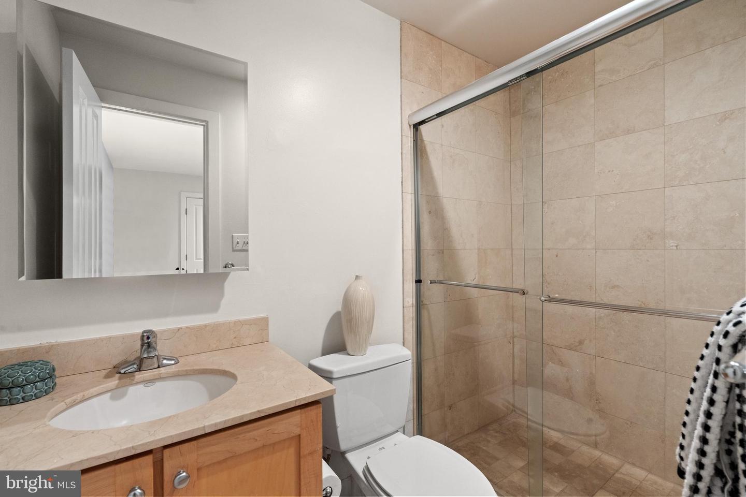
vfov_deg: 73.7
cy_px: 248
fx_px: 332
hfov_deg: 96.7
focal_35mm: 16
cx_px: 373
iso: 800
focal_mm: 16
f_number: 9
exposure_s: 1/8
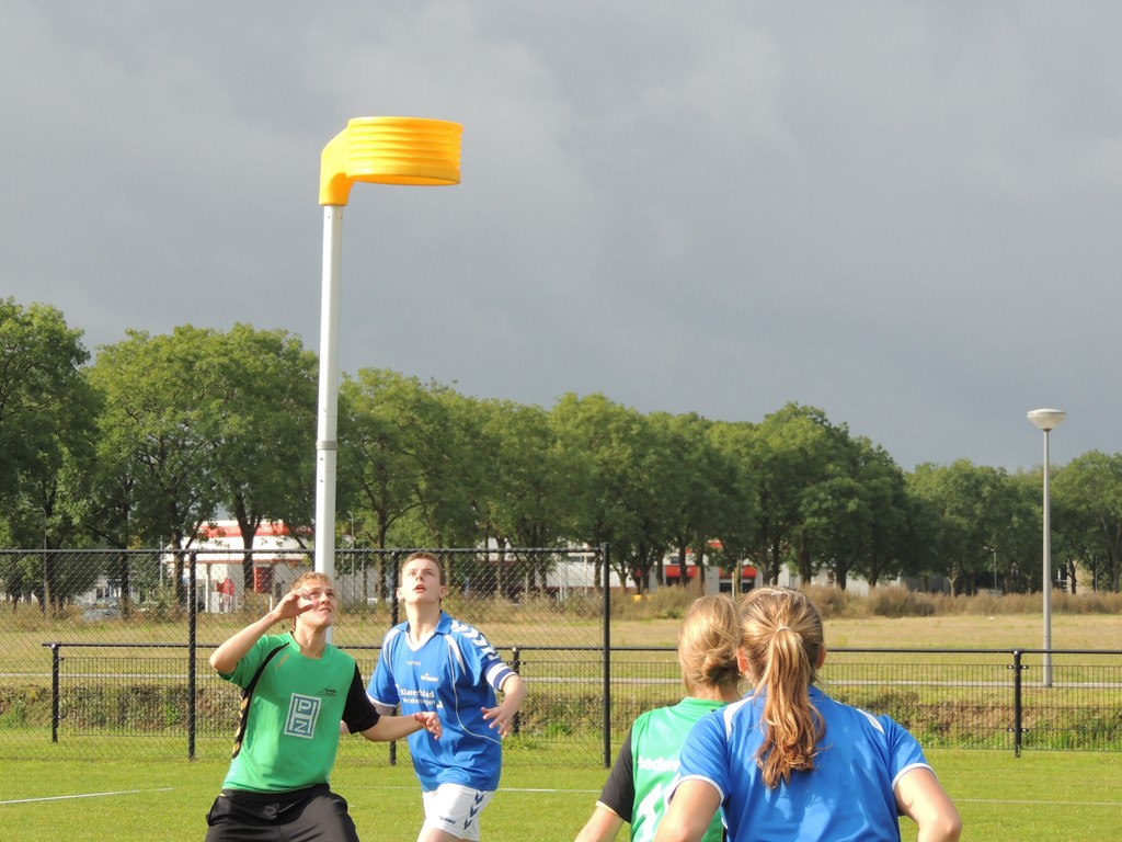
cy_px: 421
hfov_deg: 14.6
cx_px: 561
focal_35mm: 135
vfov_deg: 11.0
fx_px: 4376
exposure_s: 1/500
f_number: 4.3
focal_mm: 24
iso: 180
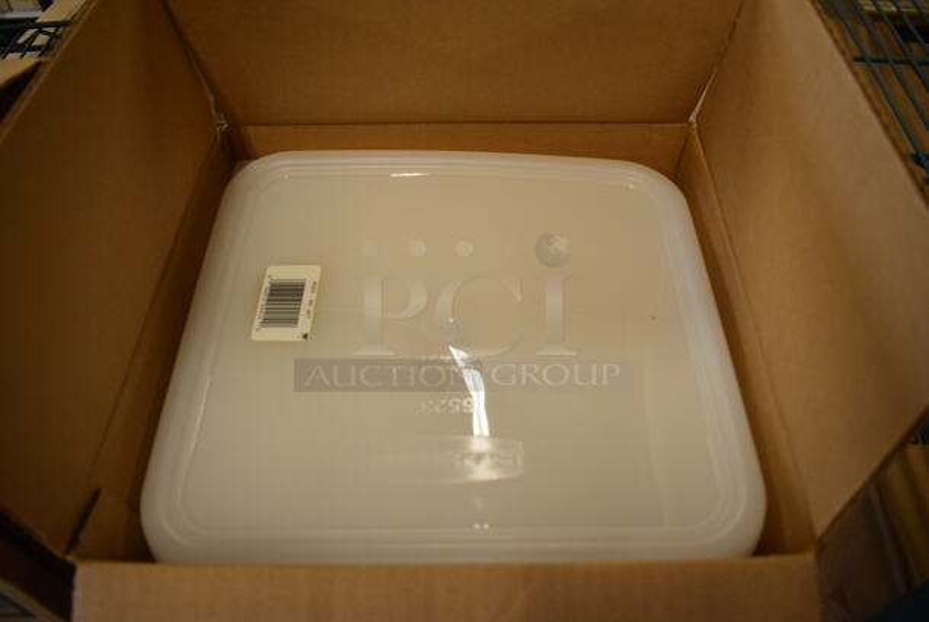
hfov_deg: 67.3
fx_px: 697
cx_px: 464
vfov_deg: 48.0
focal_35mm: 27
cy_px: 311
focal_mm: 18
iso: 800
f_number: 3.5
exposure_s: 1/160
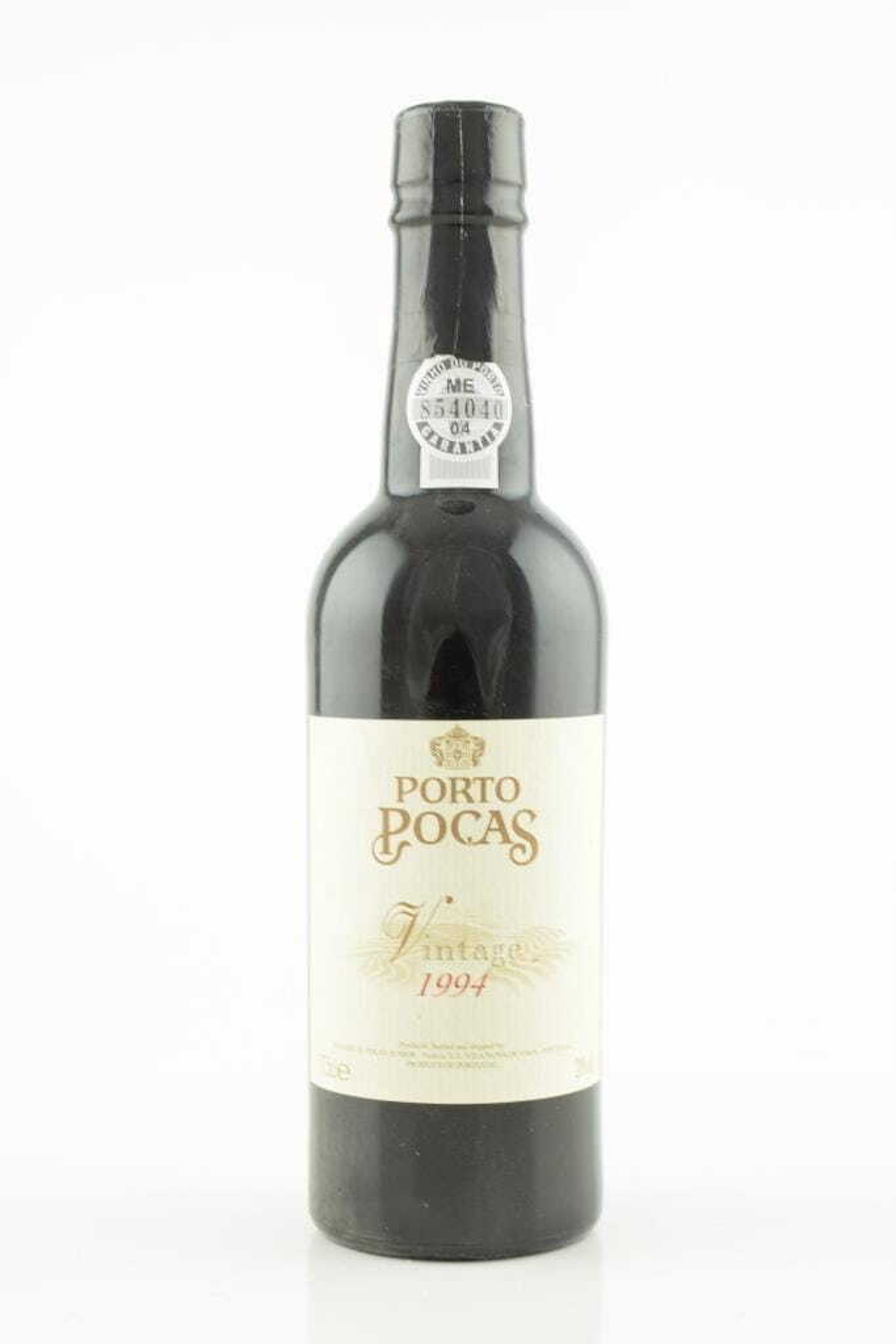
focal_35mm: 60
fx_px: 2239
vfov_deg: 33.4
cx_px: 448
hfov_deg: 22.6
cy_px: 672
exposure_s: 1/13
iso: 100
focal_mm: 40
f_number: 8
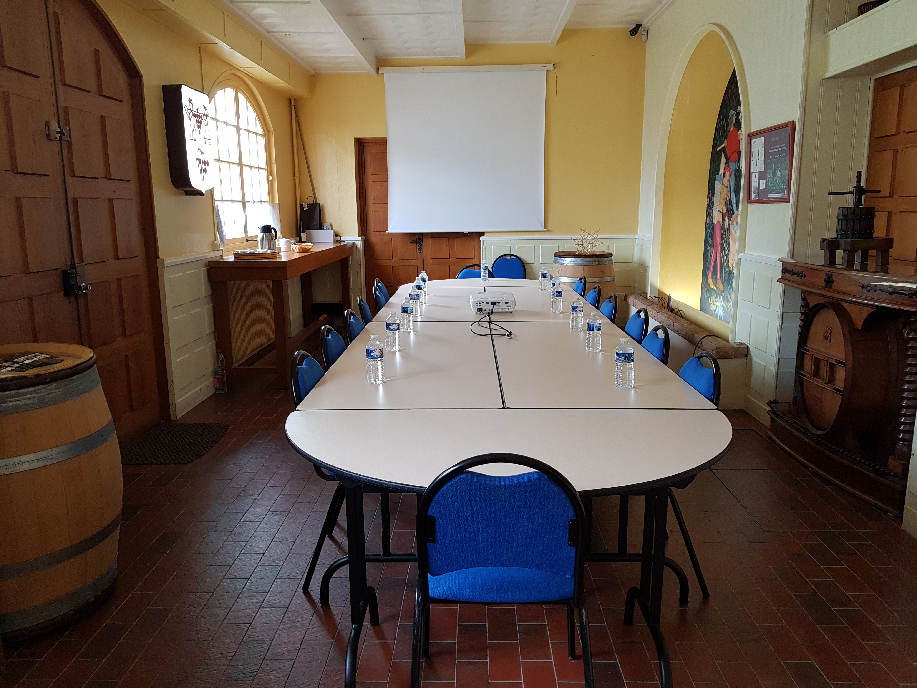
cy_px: 344
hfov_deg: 67.3
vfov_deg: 53.1
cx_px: 458
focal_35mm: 26
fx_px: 689
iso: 80
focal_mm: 4.2
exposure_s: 1/50
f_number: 1.7
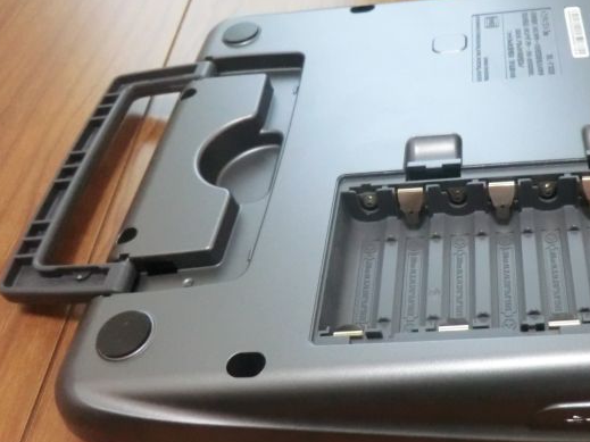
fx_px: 630
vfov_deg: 38.5
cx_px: 437
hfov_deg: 48.4
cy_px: 264
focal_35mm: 37
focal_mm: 4.3
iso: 800
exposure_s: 1/30
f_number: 3.2
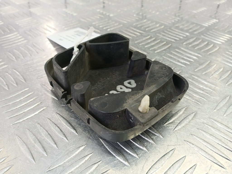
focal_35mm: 23
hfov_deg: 73.9
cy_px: 87
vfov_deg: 58.9
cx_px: 116
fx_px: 154
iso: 172
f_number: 1.6
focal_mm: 4.11
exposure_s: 1/33.3
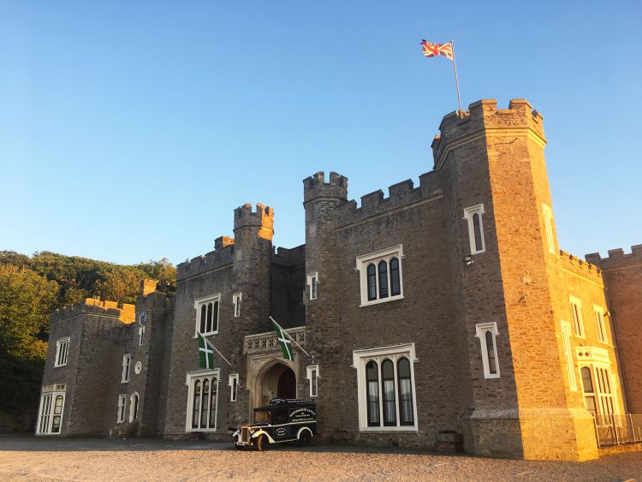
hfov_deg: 61.6
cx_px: 321
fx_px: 538
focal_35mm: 29
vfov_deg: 48.3
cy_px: 241
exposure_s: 1/129
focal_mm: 4.15
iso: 25
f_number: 2.2
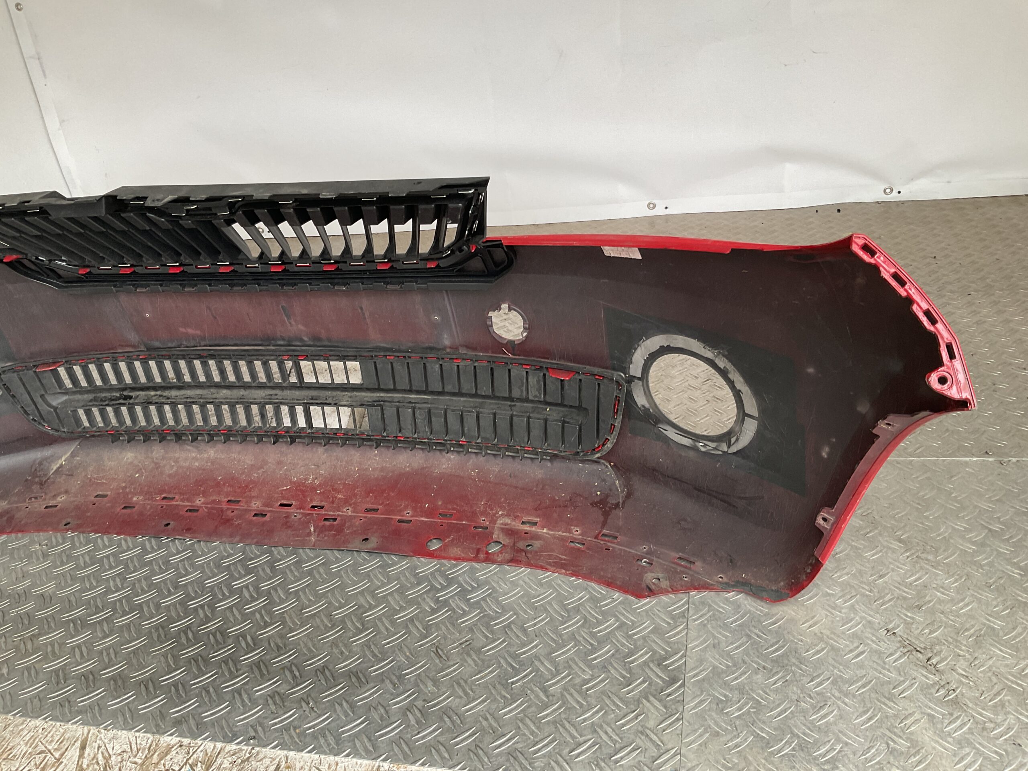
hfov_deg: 61.7
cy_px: 386
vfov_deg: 48.2
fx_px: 861
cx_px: 514
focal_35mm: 29
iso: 50
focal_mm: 3
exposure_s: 1/120
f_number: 1.8
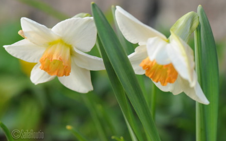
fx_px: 995
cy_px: 69
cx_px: 113
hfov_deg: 13.0
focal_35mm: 162
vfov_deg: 8.1
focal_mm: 105
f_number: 5.6
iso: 1000
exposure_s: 1/125
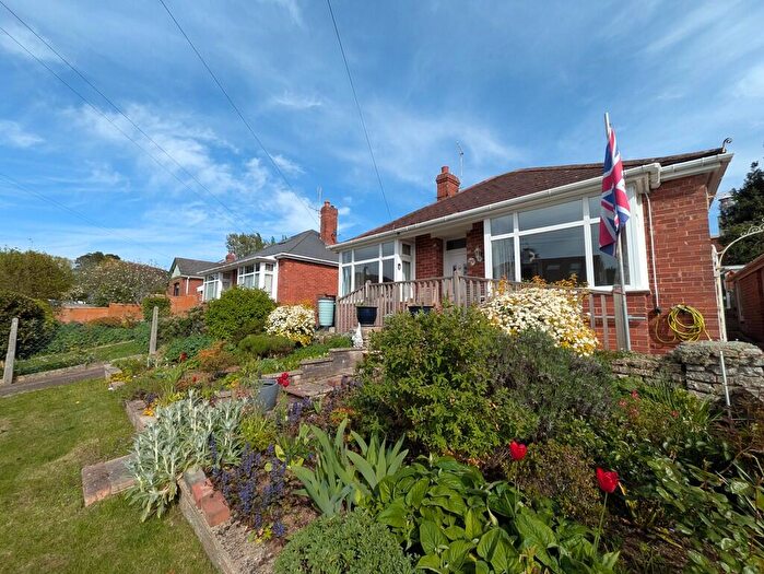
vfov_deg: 85.7
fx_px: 309
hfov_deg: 102.0
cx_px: 382
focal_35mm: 14
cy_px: 287
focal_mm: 1.83
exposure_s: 1/1553
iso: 46
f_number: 2.2
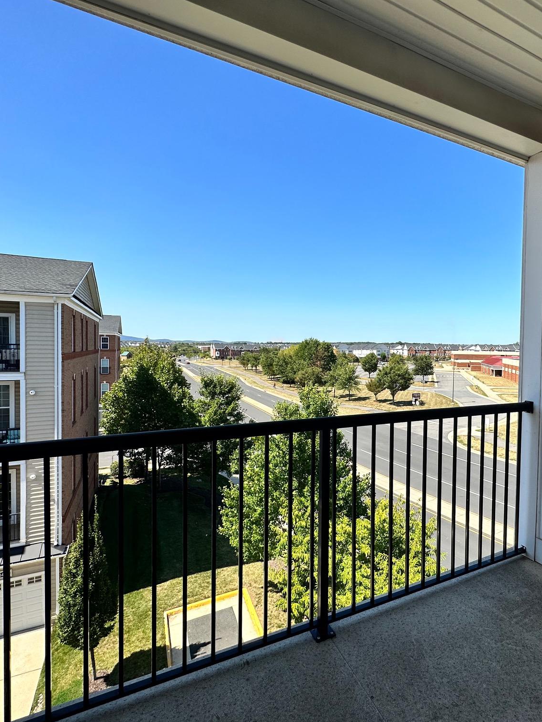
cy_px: 359
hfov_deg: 67.2
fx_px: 397
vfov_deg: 84.7
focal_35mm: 19
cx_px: 351
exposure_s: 1/1855
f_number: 2.2
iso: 40
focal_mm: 2.22
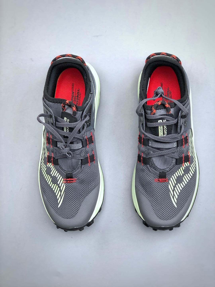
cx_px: 108
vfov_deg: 33.8
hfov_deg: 25.7
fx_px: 472
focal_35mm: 57
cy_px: 144
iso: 25
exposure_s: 1/33
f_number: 2.8
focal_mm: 6.6
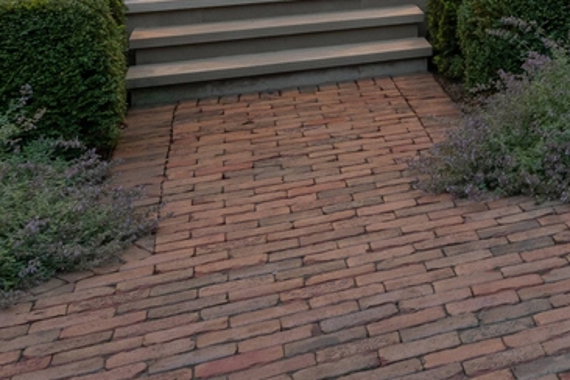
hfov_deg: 24.5
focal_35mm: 62
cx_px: 874
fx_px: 982
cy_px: -271
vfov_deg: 18.1
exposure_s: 1/3.33
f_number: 9.5
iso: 400
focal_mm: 14
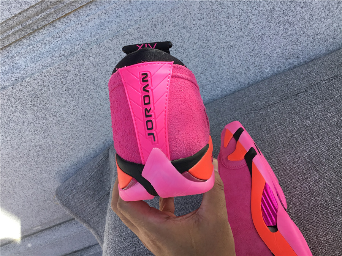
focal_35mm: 31
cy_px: 128
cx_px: 171
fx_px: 306
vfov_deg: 45.4
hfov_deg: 58.4
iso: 25
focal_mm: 3.3
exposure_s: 1/311
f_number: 2.4
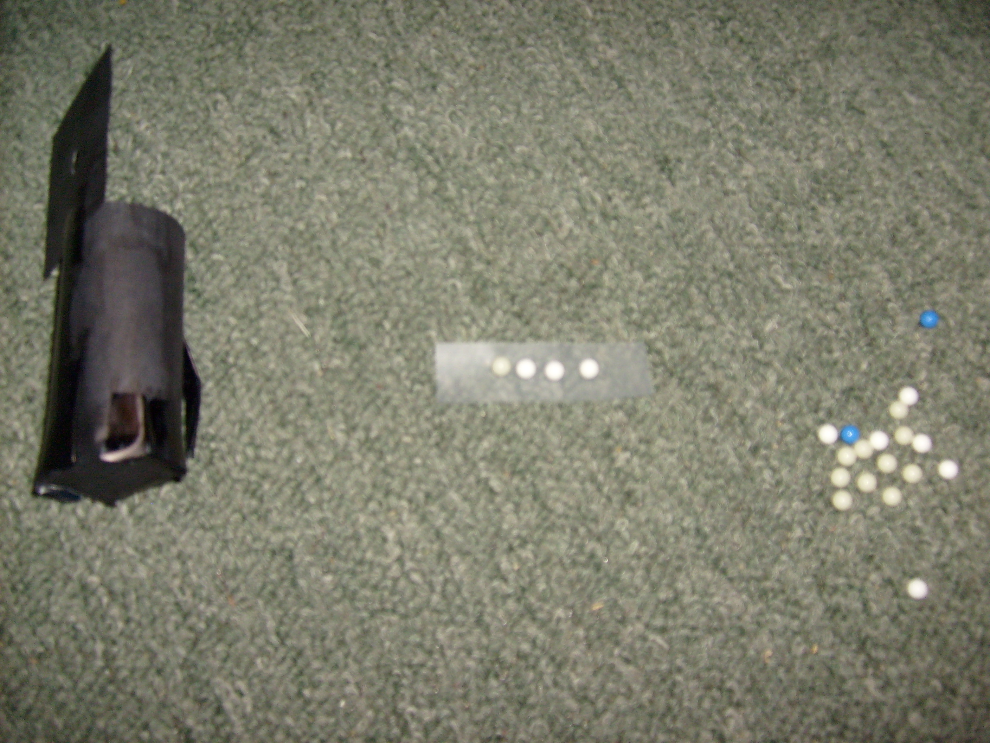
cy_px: 372
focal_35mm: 35
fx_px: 1001
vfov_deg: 40.7
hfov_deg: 52.6
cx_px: 495
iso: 100
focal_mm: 5.8
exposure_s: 1/45
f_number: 2.8
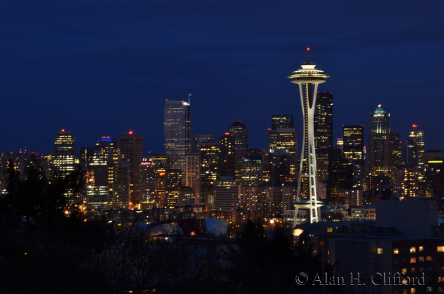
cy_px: 147
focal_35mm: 98
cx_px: 222
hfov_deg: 21.0
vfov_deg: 14.0
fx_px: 1200
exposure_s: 15
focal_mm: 65
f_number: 16
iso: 100
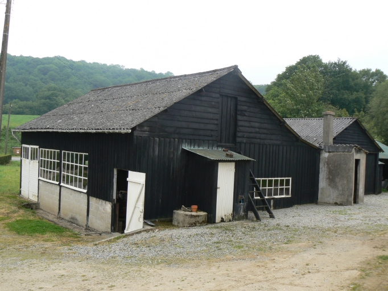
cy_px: 146
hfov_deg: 51.3
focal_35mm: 36
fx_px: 404
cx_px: 194
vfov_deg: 39.7
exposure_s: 1/250
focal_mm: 6
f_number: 5.6
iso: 80
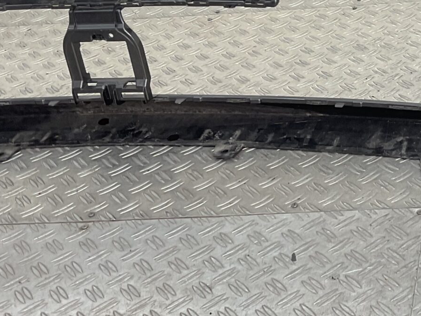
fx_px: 1010
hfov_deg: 22.5
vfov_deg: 17.7
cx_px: 433
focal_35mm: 83
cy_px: 74
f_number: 1.8
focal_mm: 3
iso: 20
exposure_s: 1/100
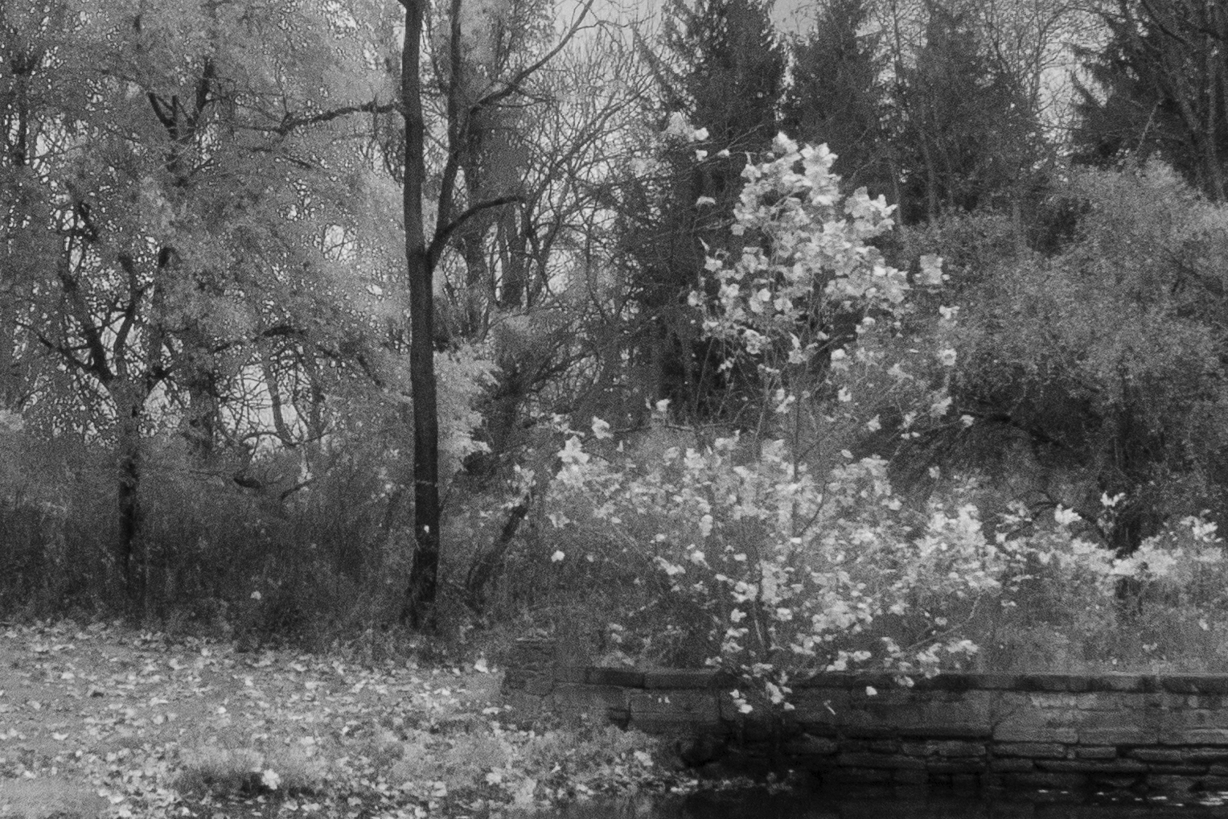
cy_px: 277
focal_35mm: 86
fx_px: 2933
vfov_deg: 15.9
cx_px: 408
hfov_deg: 23.5
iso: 800
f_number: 10
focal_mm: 8.8
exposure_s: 1/10
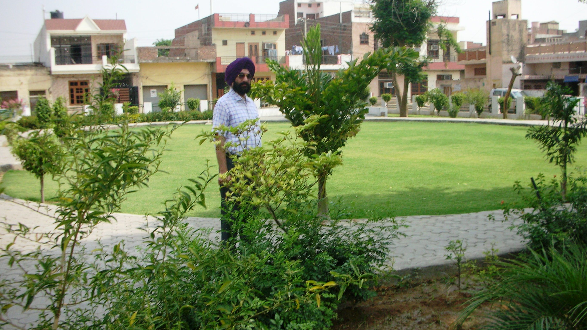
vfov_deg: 30.4
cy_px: 166
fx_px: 607
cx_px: 291
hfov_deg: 51.6
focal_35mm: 39
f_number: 8.5
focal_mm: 5.8
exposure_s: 1/74.1
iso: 50
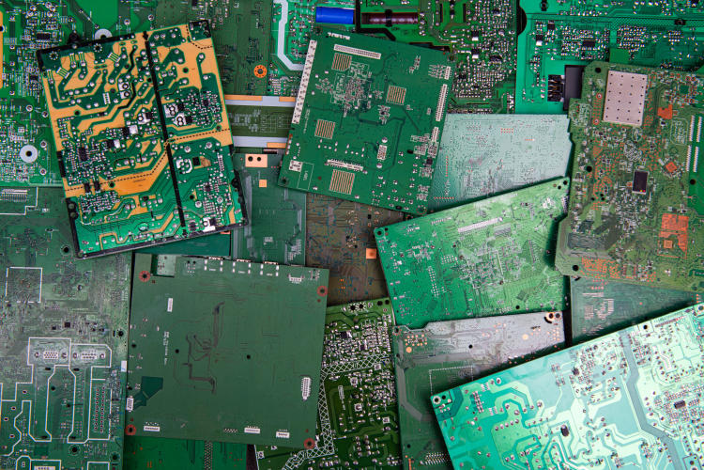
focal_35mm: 45
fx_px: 880
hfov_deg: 43.6
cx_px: 352
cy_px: 235
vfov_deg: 29.9
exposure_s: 1/250
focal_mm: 45
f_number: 6.3
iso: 100
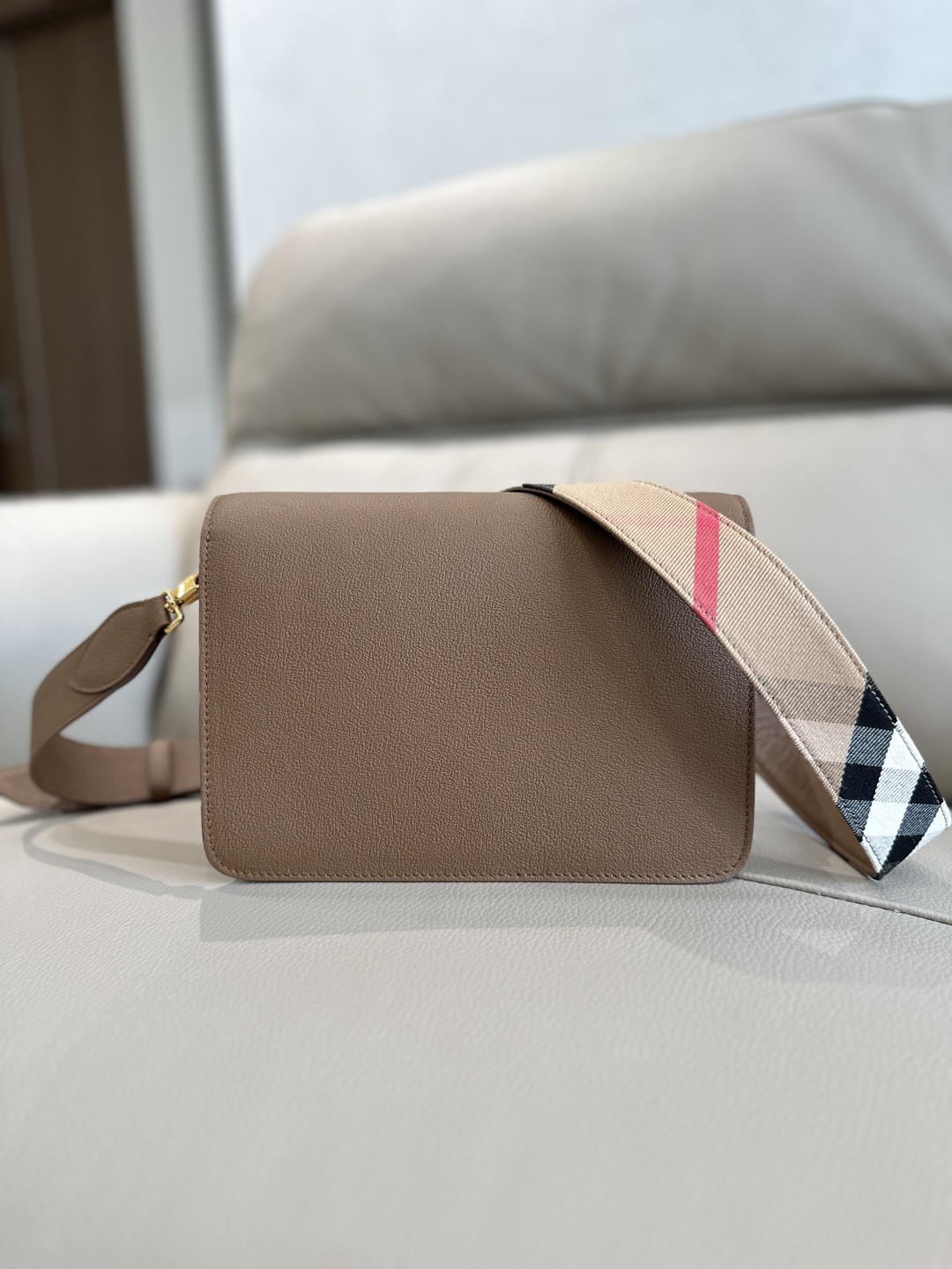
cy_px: 634
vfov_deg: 71.6
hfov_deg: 56.8
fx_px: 880
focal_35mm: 24
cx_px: 476
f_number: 1.78
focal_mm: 6.86
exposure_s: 1/121
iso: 200
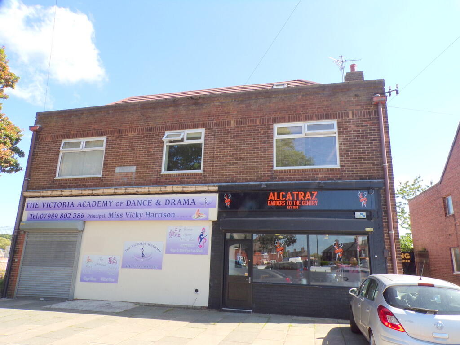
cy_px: 172
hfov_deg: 71.6
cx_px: 230
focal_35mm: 24
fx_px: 319
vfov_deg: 56.8
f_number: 5.8
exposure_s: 1/120
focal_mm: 4.3
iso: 80
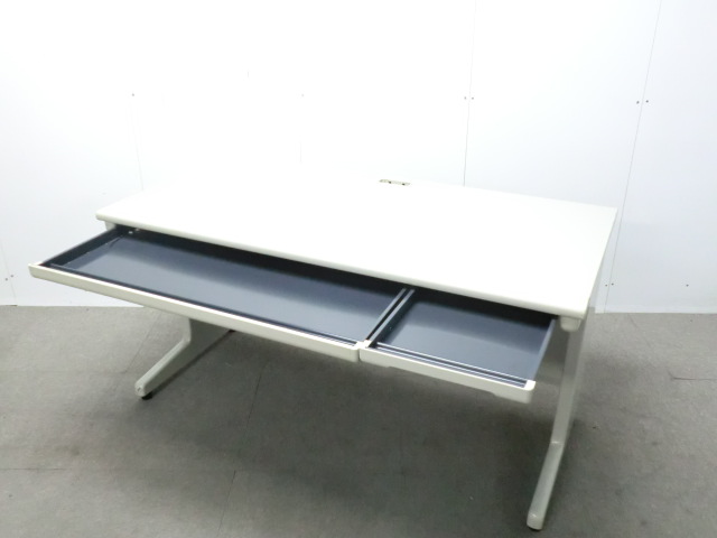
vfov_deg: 44.2
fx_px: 663
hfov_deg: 56.8
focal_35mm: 32
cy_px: 269
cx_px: 358
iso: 800
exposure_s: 1/30
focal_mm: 5.8
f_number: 3.5
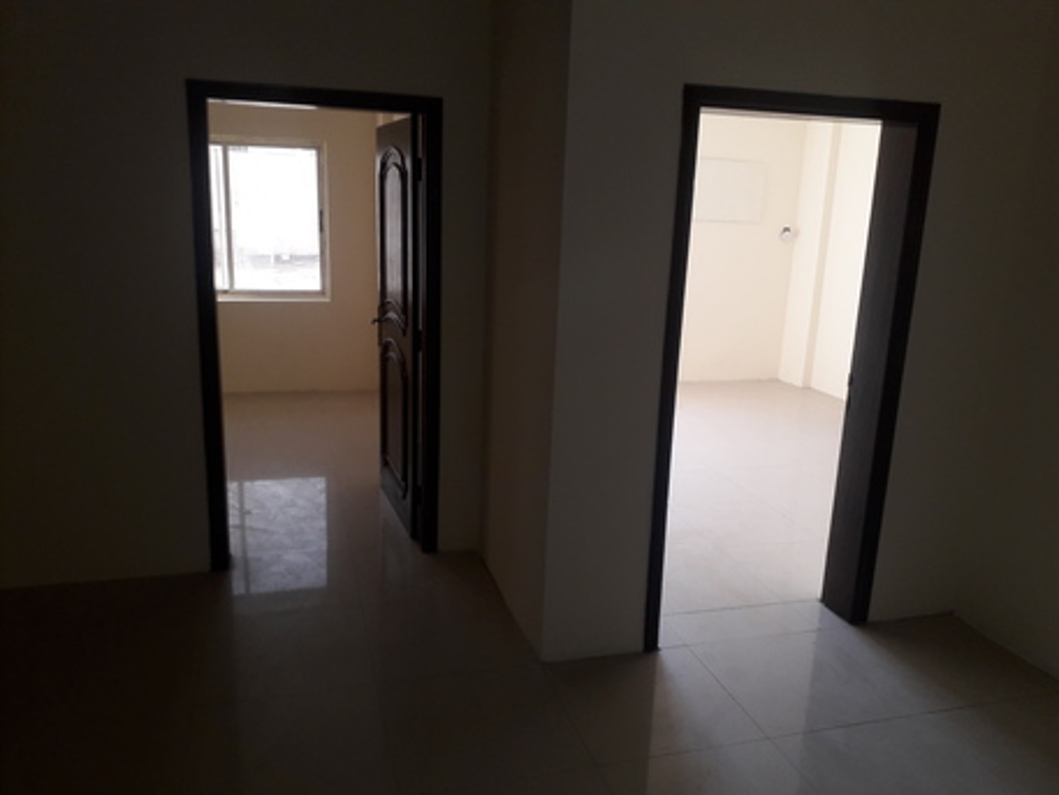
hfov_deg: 65.3
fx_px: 826
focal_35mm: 27
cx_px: 530
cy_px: 398
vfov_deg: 51.4
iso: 64
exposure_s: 1/50
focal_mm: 3.6
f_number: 1.9
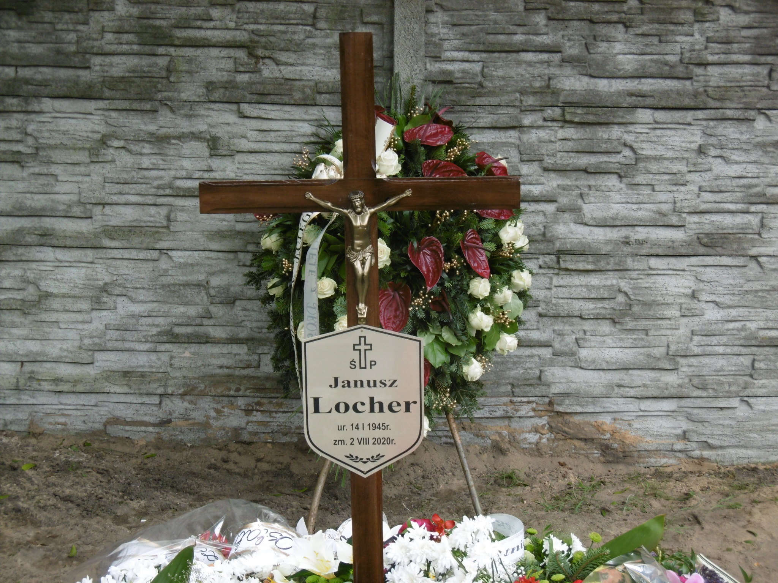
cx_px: 389
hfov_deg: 32.7
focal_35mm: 59
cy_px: 292
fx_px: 1326
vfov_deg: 24.8
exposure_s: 1/80
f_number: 4.2
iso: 100
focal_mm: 10.5
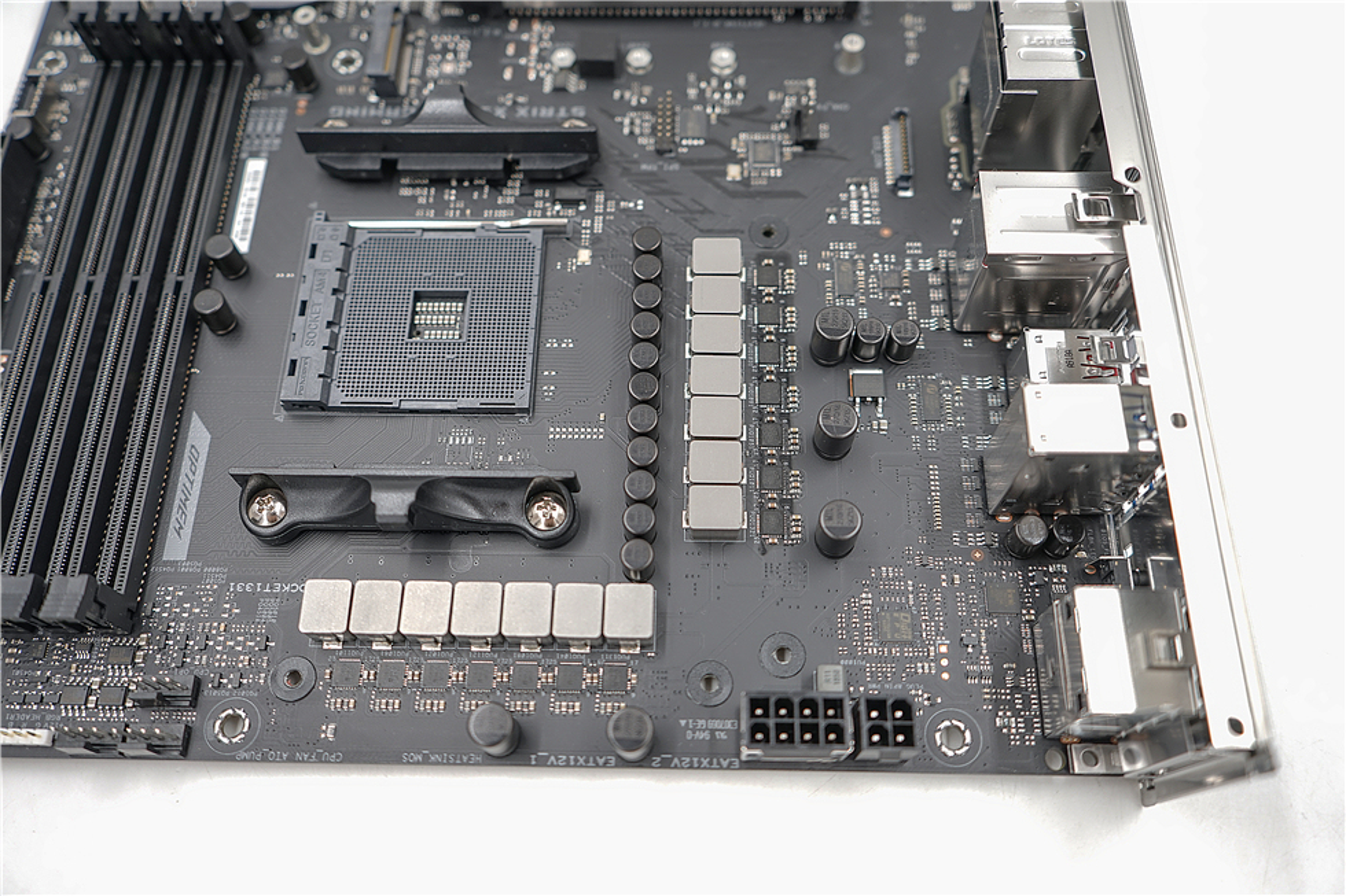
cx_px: 673
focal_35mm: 29
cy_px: 448
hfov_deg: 63.7
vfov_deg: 44.9
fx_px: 1084
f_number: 3.5
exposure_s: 1/80
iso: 80
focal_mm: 29
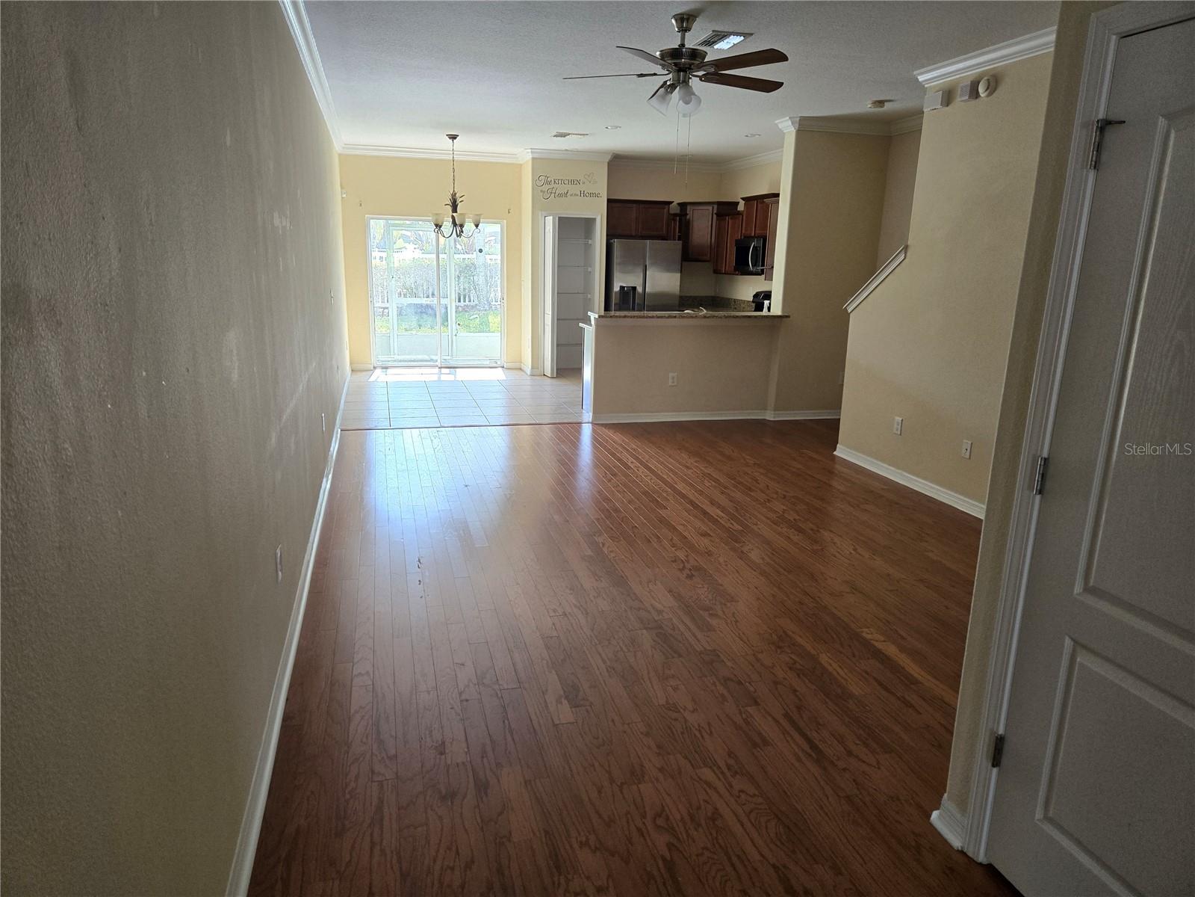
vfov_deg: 58.9
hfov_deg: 73.9
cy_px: 448
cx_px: 598
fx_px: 794
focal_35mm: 23
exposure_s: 1/180
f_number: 1.8
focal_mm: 5.4
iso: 160
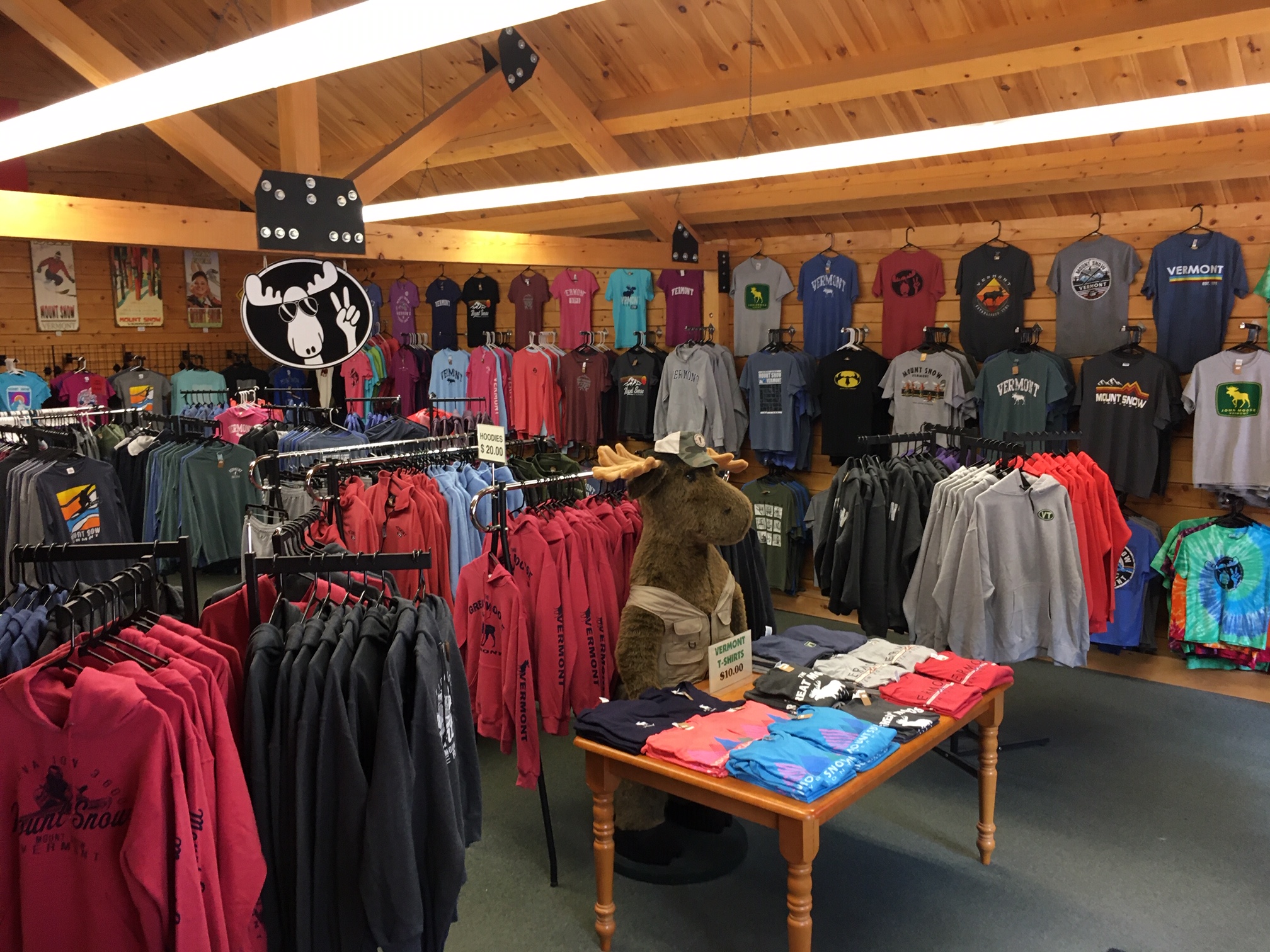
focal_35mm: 29
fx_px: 1064
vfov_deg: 48.2
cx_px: 635
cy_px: 476
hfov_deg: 61.7
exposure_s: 1/30
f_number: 2.2
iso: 80
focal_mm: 4.15
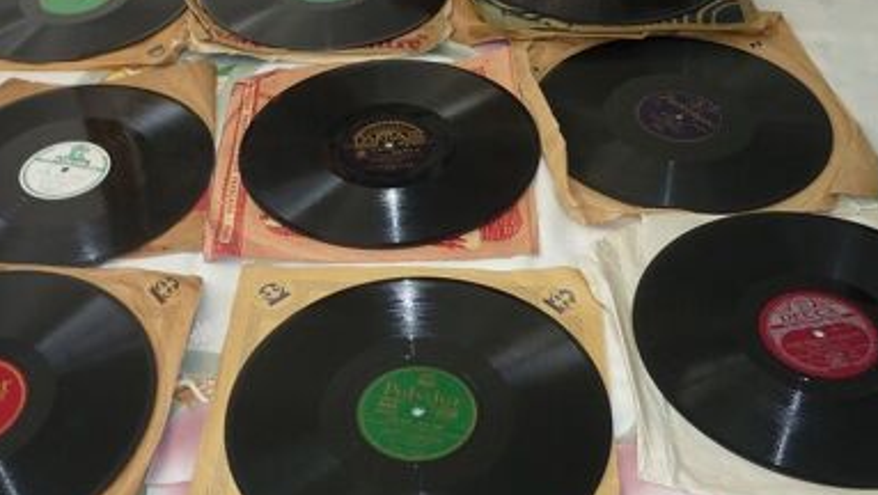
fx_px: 1048
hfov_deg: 45.3
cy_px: 234
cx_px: 364
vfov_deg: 26.6
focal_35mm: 45
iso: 100
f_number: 2.8
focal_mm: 5.5
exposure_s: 1/30
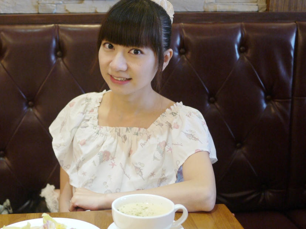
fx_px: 513
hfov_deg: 33.0
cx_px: 103
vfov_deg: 25.2
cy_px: 130
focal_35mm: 58
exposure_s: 1/60
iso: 500
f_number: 1.7
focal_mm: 20
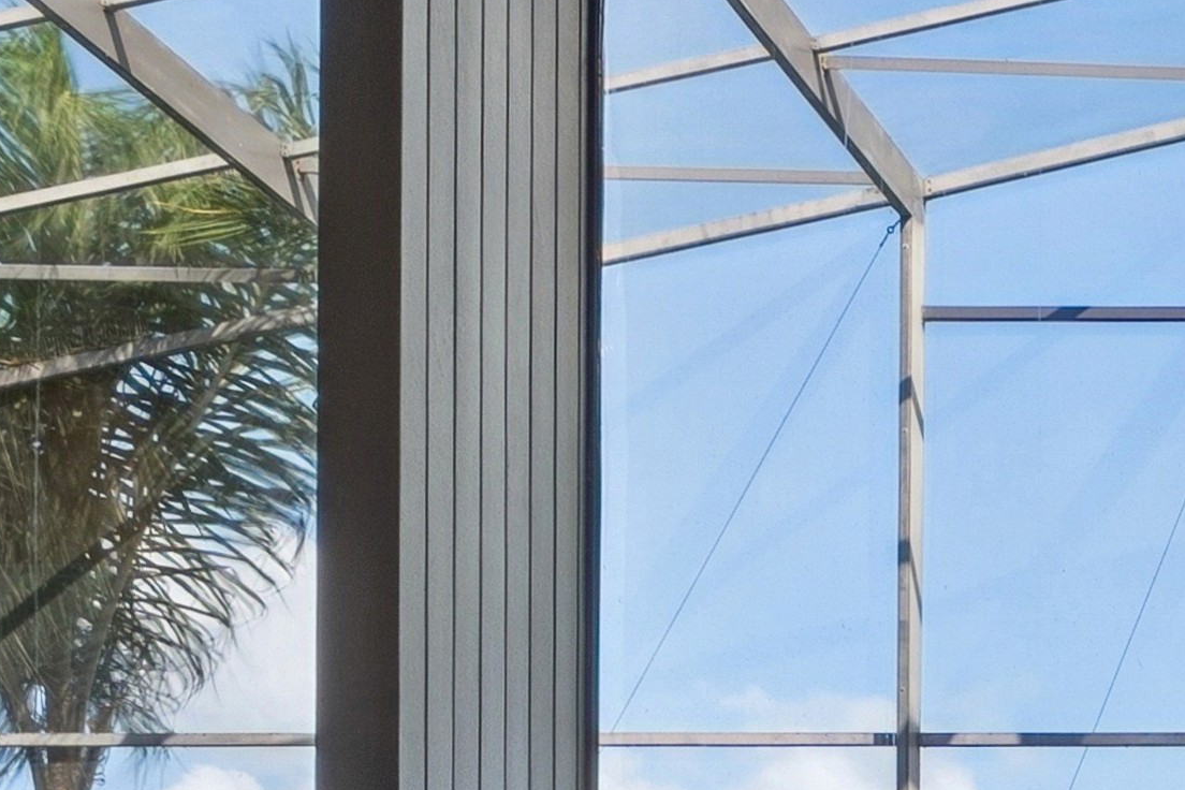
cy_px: 1532
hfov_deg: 14.2
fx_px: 4292
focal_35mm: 130
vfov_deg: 9.8
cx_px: 2003
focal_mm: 15.5
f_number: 9
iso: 100
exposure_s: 1/13
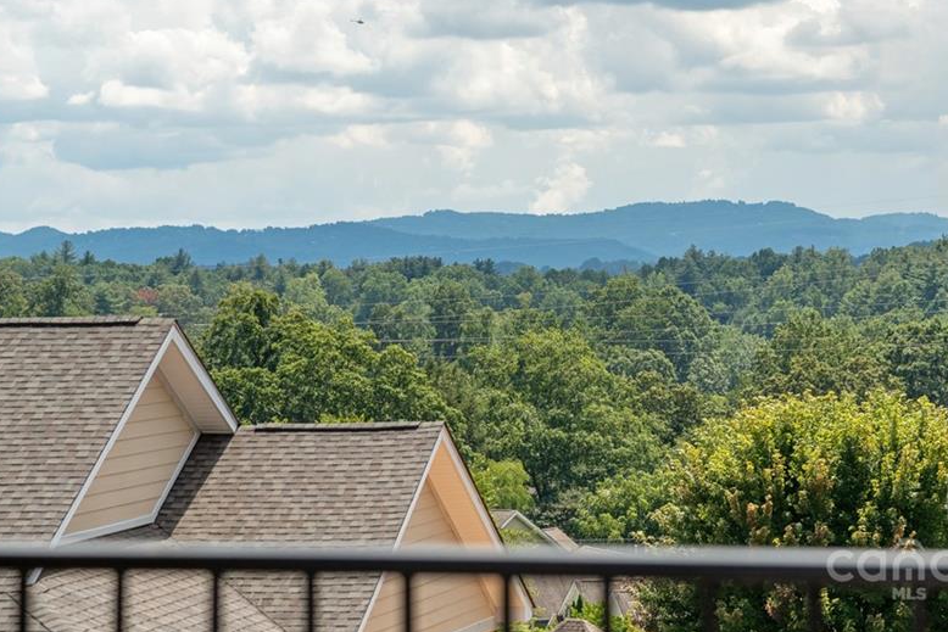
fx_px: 4161
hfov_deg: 13.0
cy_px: 233
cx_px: 568
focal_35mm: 158
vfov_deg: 8.7
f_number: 7.1
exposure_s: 1/1600
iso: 320
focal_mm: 120
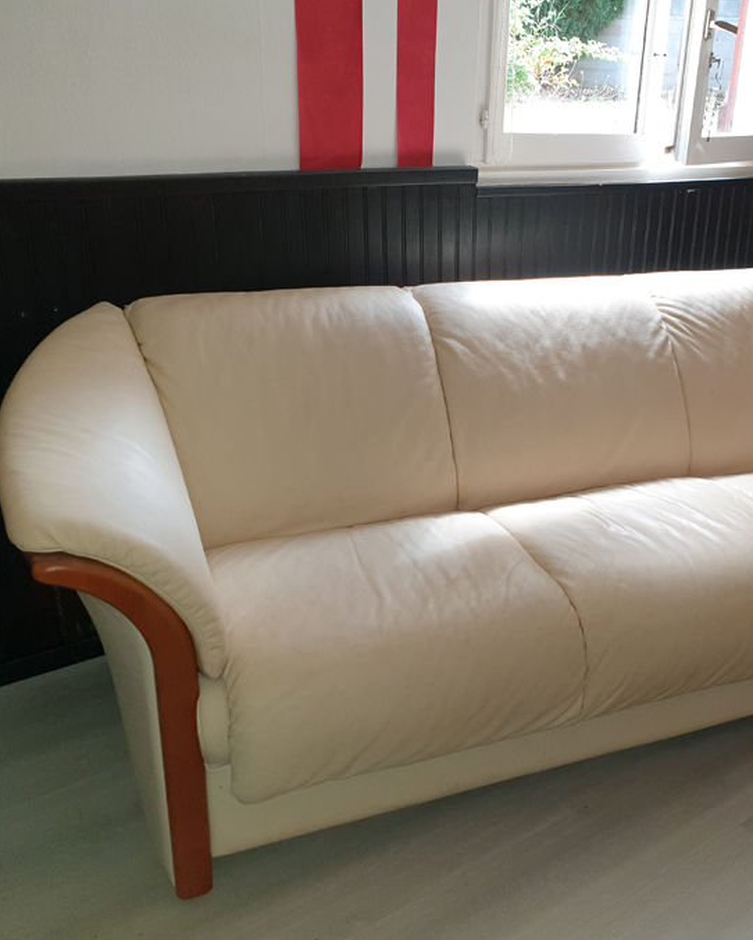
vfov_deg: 52.8
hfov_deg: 42.7
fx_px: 947
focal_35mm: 34
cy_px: 469
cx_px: 509
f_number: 2.4
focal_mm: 4.3
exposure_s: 1/50
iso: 100
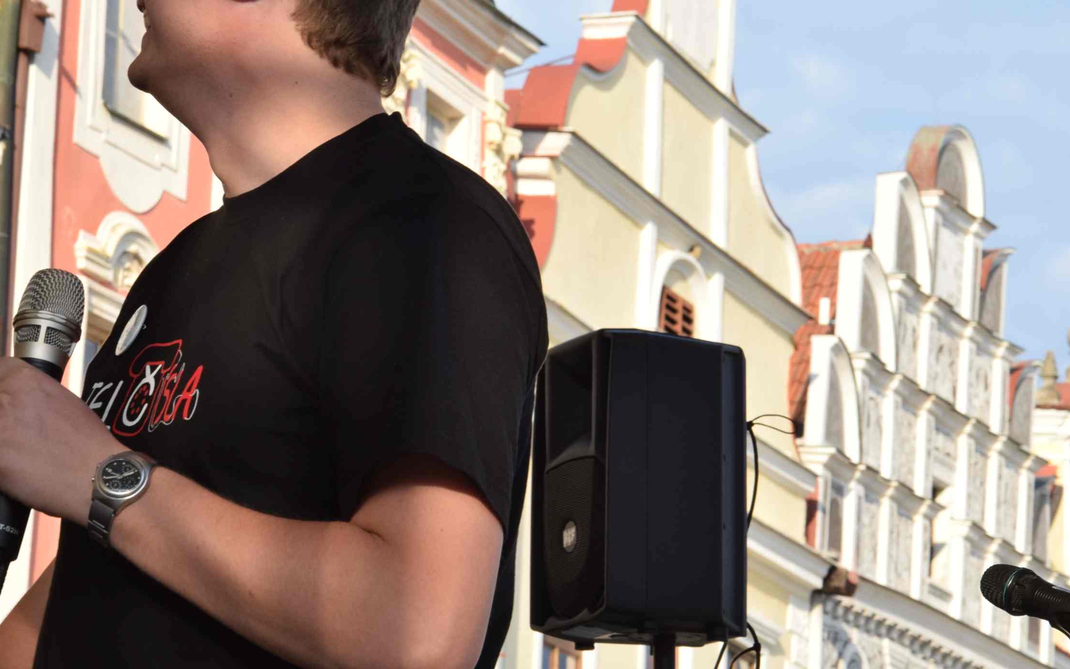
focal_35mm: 144
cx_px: 360
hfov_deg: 14.5
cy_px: 258
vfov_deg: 9.1
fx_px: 4199
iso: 400
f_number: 14
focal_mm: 70
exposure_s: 1/160
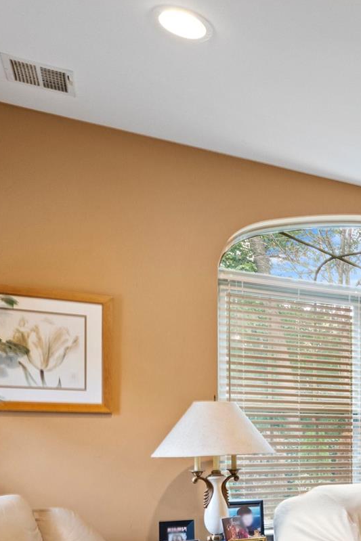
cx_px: 566
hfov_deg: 24.2
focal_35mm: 41
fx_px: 616
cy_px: 447
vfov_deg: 44.6
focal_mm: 16
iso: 1250
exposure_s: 1/10
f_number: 5.6
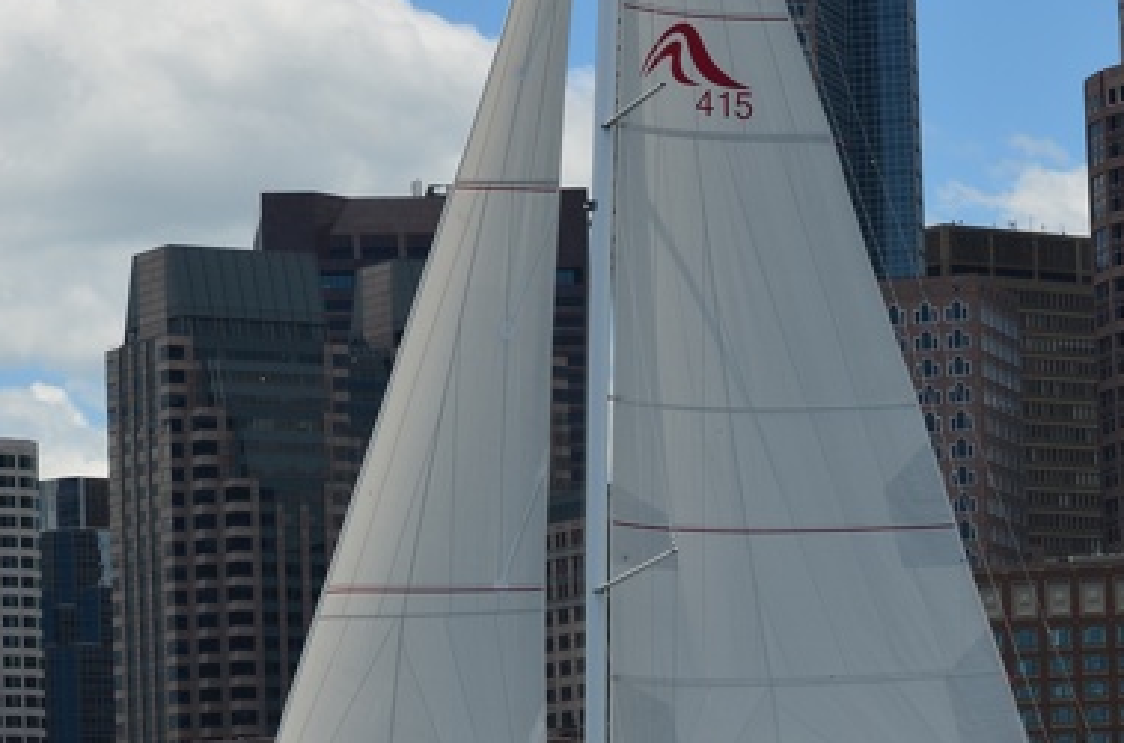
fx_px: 5389
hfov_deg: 11.8
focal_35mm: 173
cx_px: 1127
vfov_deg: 7.9
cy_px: 716
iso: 100
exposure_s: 1/160
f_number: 11
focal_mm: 55
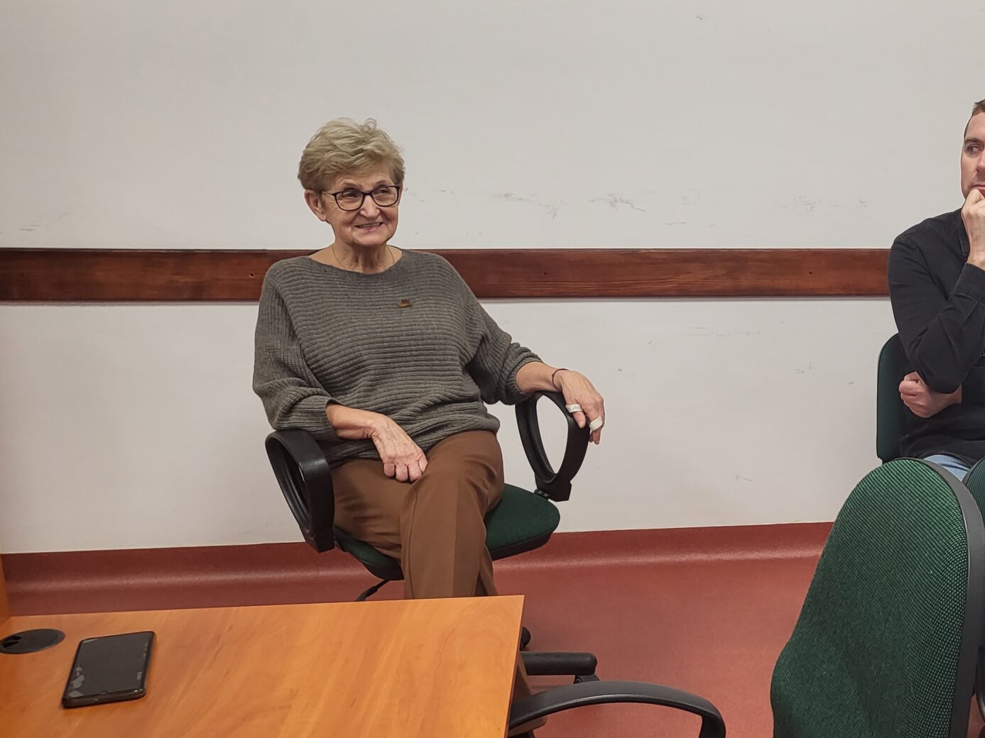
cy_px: 483
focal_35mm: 48
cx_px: 875
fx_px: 1366
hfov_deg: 37.3
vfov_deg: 30.1
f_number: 1.8
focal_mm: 4.25
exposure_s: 1/100
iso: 125
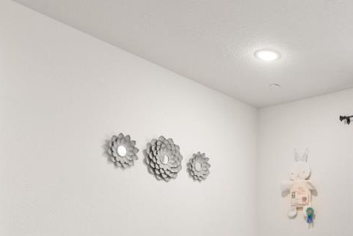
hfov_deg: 40.0
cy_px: 269
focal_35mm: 44
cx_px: 339
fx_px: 431
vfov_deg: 27.5
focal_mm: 14
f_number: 9
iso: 250
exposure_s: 1/2.5
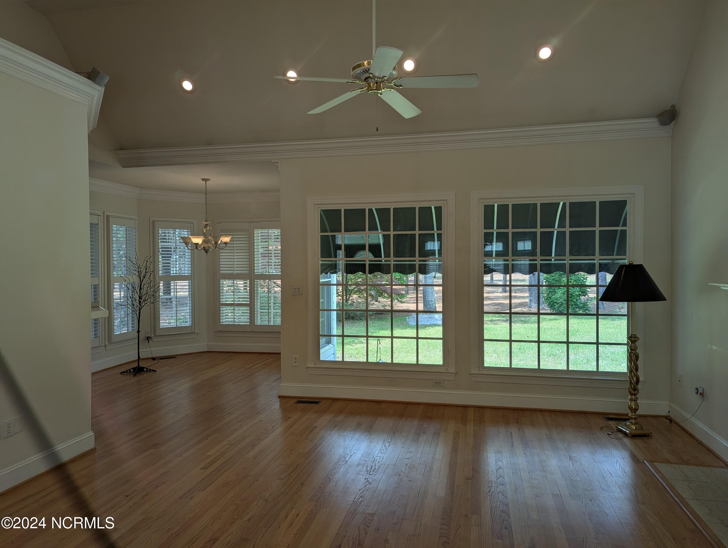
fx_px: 505
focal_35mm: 24
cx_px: 364
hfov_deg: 71.5
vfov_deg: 56.9
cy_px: 274
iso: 43
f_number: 1.85
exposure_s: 1/351
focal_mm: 6.81
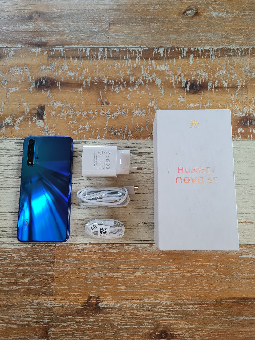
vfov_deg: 67.3
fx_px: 255
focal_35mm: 26
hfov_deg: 53.1
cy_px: 170
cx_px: 128
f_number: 1.8
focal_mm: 5.4
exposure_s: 1/100
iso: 160
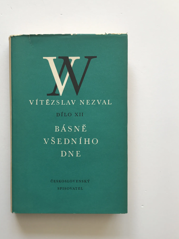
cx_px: 70
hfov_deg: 39.5
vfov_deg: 51.3
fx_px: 248
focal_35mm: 36
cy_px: 130
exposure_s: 1/100
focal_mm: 3.99
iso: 25
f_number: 1.8
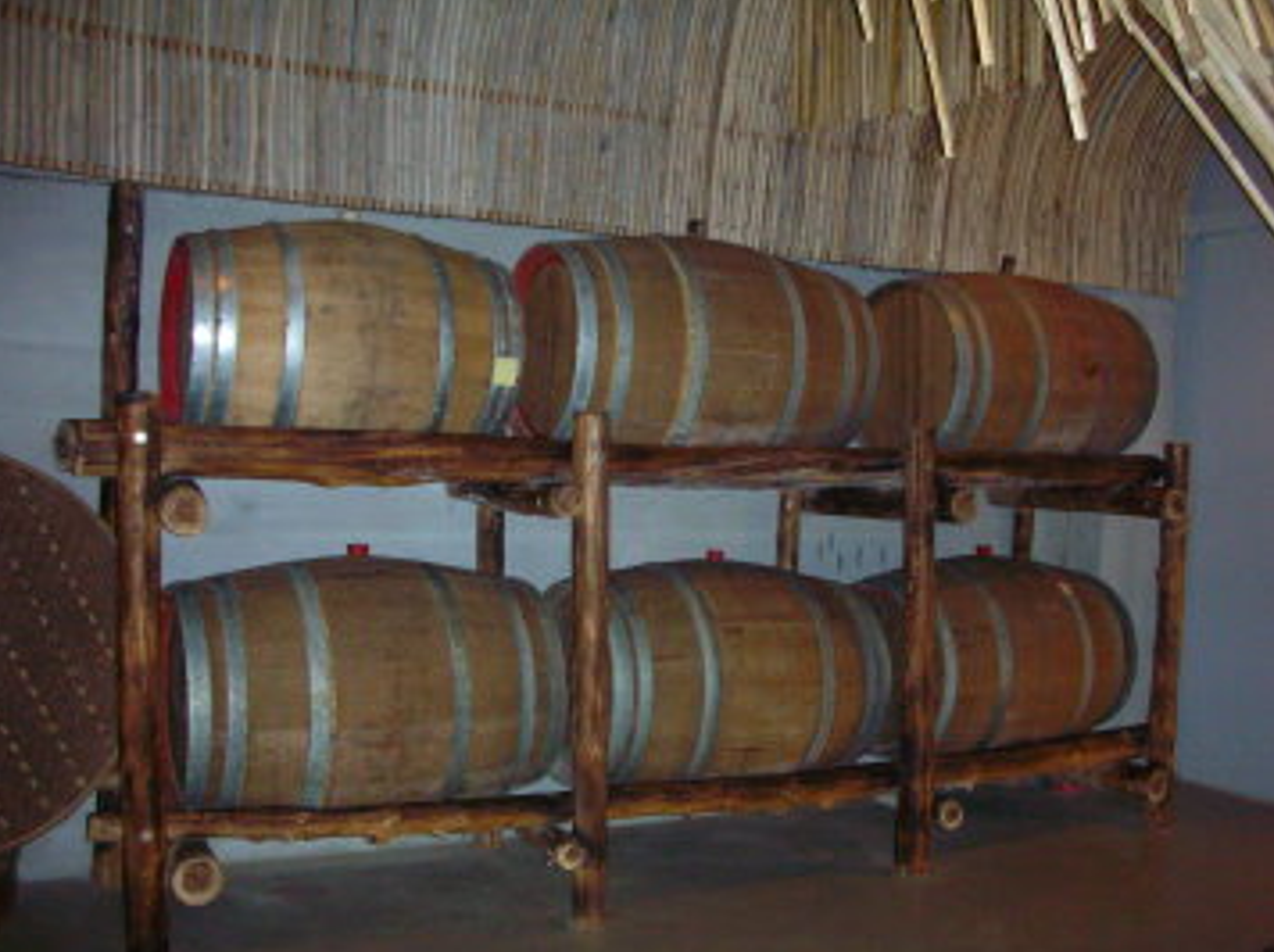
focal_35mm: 36
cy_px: 480
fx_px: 1323
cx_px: 630
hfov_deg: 51.4
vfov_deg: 39.6
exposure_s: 1/60.1
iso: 200
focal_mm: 5.8
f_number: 3
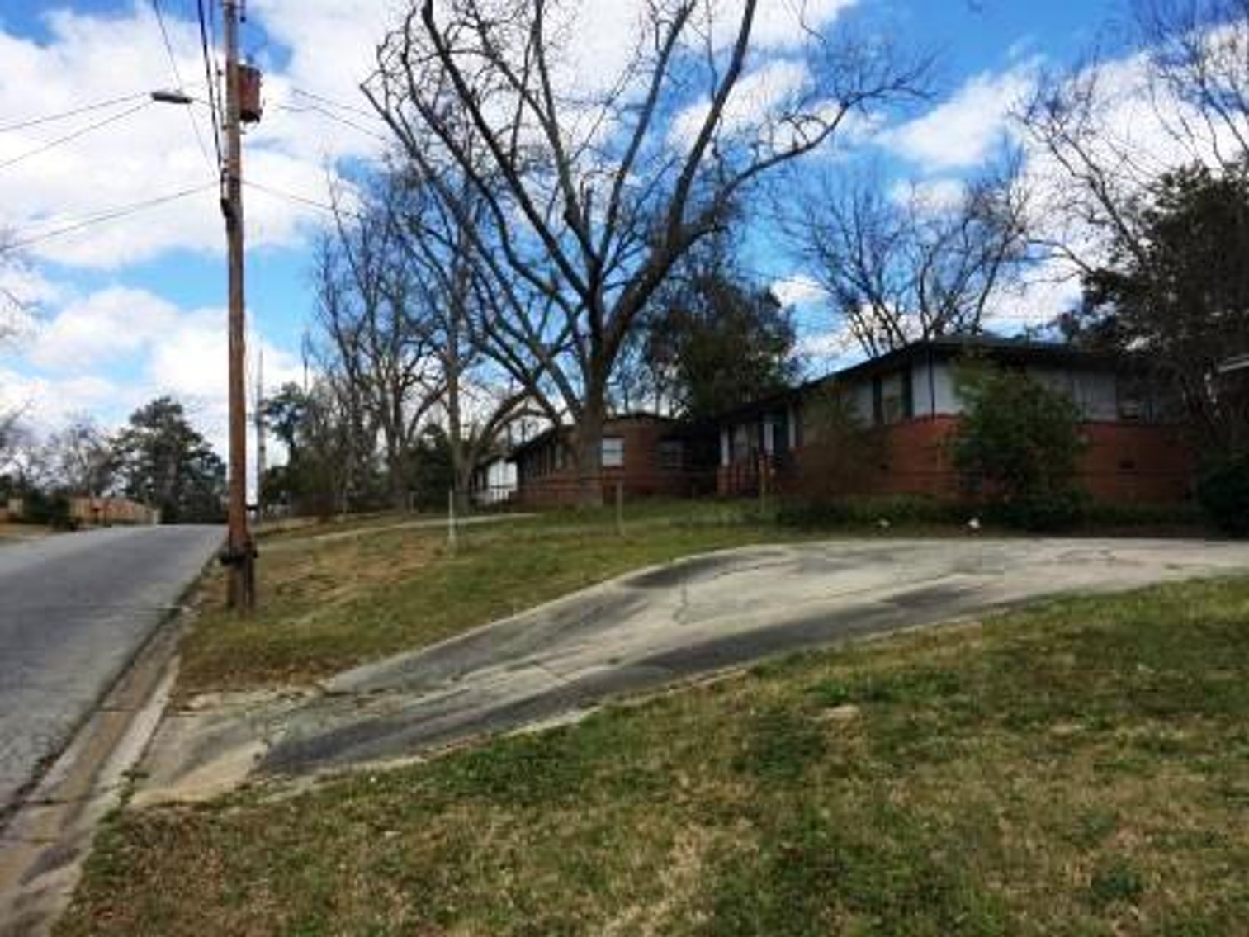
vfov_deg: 48.2
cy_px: 468
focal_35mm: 29
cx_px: 624
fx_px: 1046
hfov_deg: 61.7
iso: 32
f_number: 2.2
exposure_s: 1/2160
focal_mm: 4.15
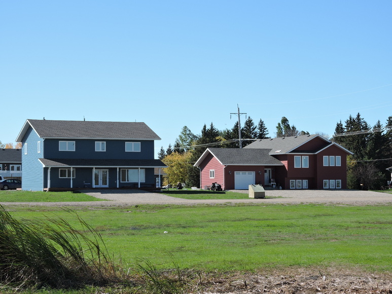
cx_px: 196
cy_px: 147
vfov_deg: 17.4
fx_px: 963
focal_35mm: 85
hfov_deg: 23.0
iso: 100
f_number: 4.5
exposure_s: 1/500
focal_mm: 15.2
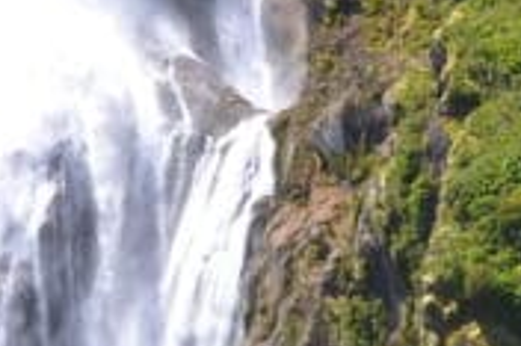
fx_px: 4034
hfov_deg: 7.4
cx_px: 169
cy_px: 71
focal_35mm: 279
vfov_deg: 4.9
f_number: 5.6
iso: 220
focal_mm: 32
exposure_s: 1/125
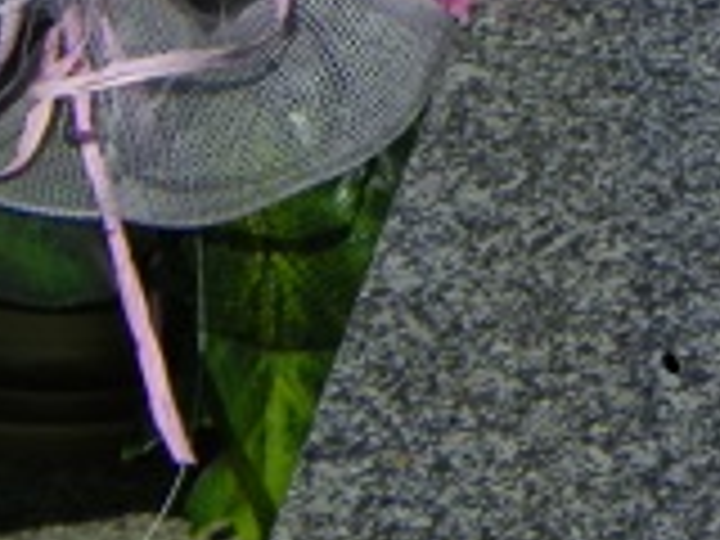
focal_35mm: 533
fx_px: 11086
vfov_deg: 2.8
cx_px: 1404
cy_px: 27
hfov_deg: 3.7
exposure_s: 1/800
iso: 64
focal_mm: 23.6
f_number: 6.3
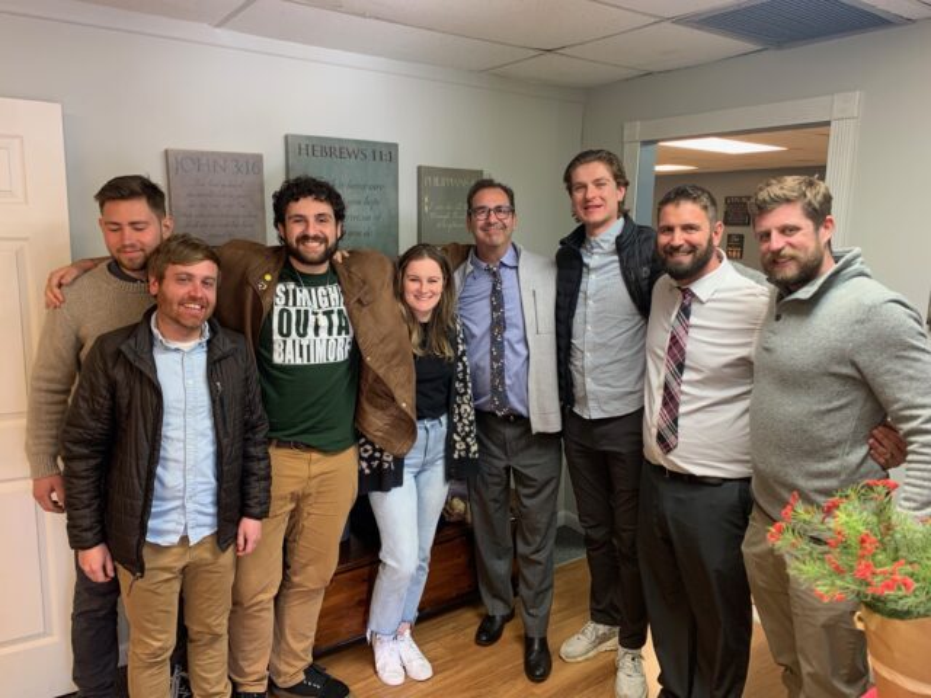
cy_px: 349
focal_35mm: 26
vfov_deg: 53.1
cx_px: 466
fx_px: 699
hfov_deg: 67.3
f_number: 1.8
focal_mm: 4.25
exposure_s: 1/44
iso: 80
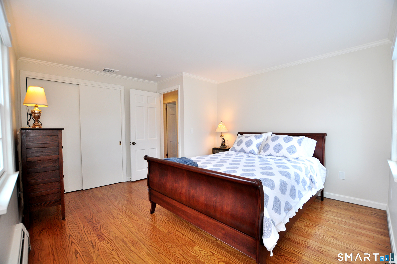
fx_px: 165
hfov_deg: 100.5
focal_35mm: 15
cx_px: 198
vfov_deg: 77.2
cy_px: 132
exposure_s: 1/60
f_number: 4.5
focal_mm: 10
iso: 400
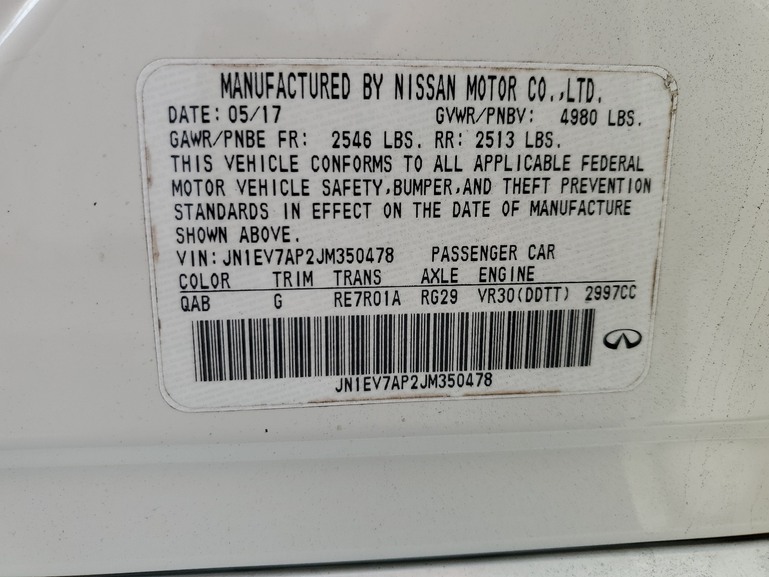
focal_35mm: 26
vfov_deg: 53.1
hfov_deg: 67.3
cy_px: 288
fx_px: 578
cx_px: 384
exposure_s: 1/1429
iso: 50
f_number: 1.5
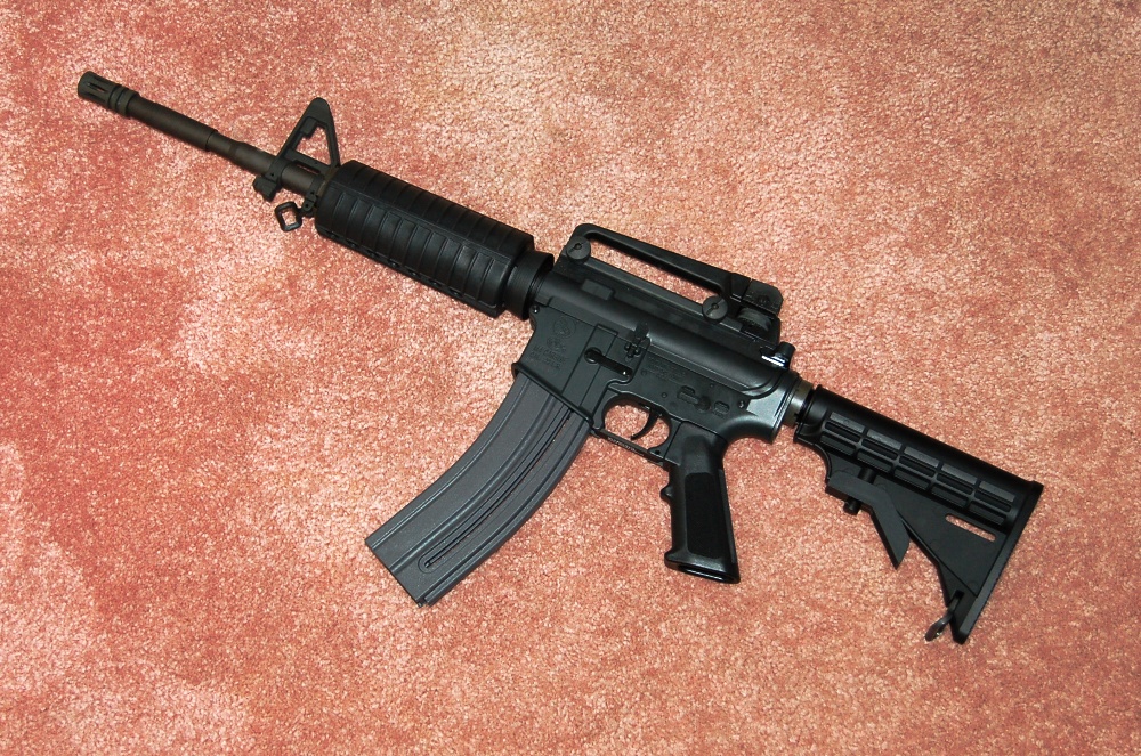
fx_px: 1471
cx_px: 570
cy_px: 378
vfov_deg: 28.8
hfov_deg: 42.4
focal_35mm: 46
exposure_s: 1/60
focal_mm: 31
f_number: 4.5
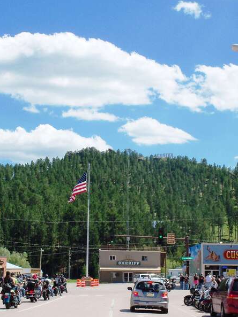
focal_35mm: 81
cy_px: 159
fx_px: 743
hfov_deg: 18.2
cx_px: 135
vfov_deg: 24.1
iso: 80
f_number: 6.1
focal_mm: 10.7
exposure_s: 1/400
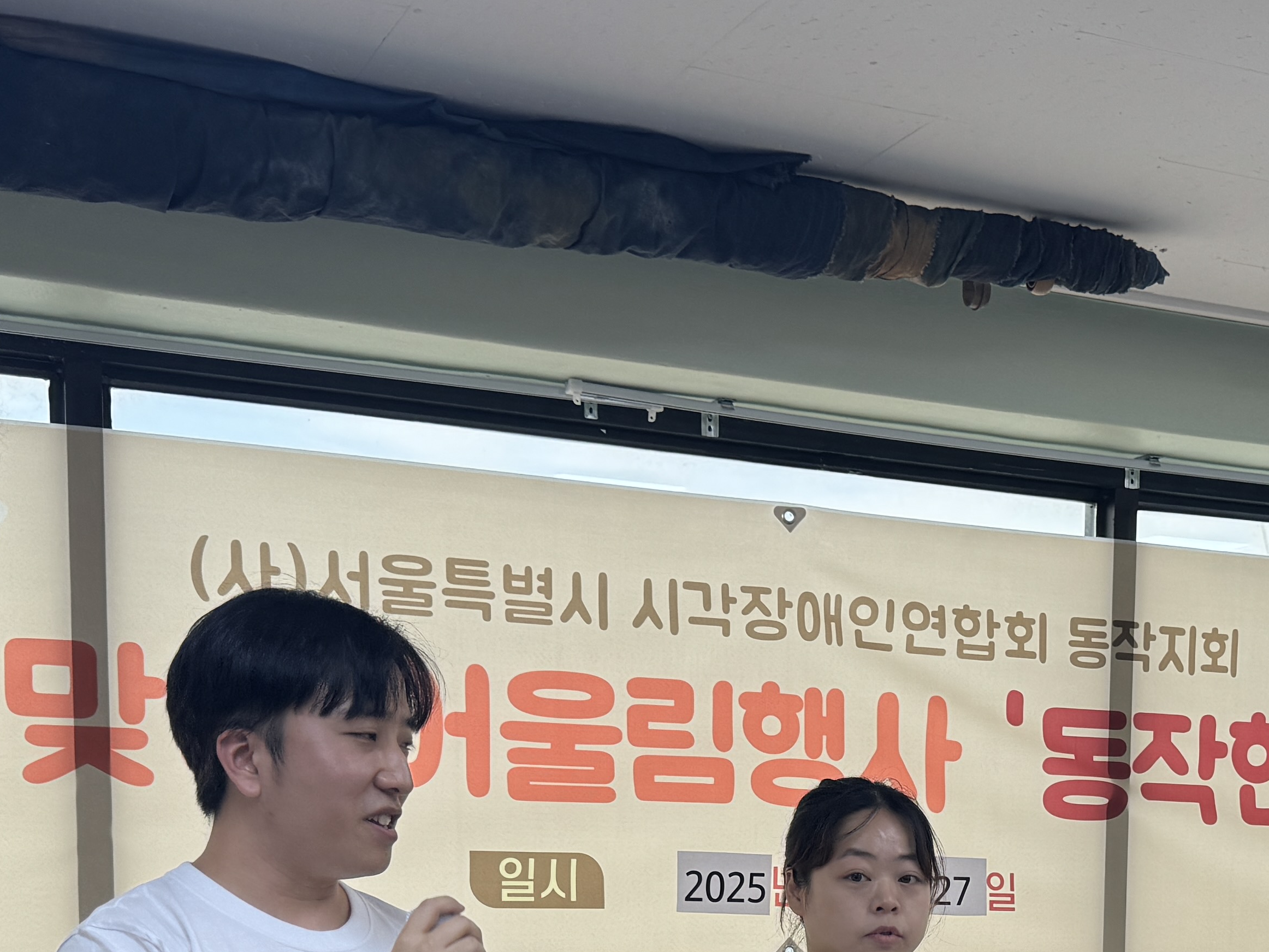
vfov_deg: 23.0
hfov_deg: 32.1
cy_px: 1098
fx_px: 2163
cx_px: 951
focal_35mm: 59
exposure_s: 1/244
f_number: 1.78
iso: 64
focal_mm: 6.76
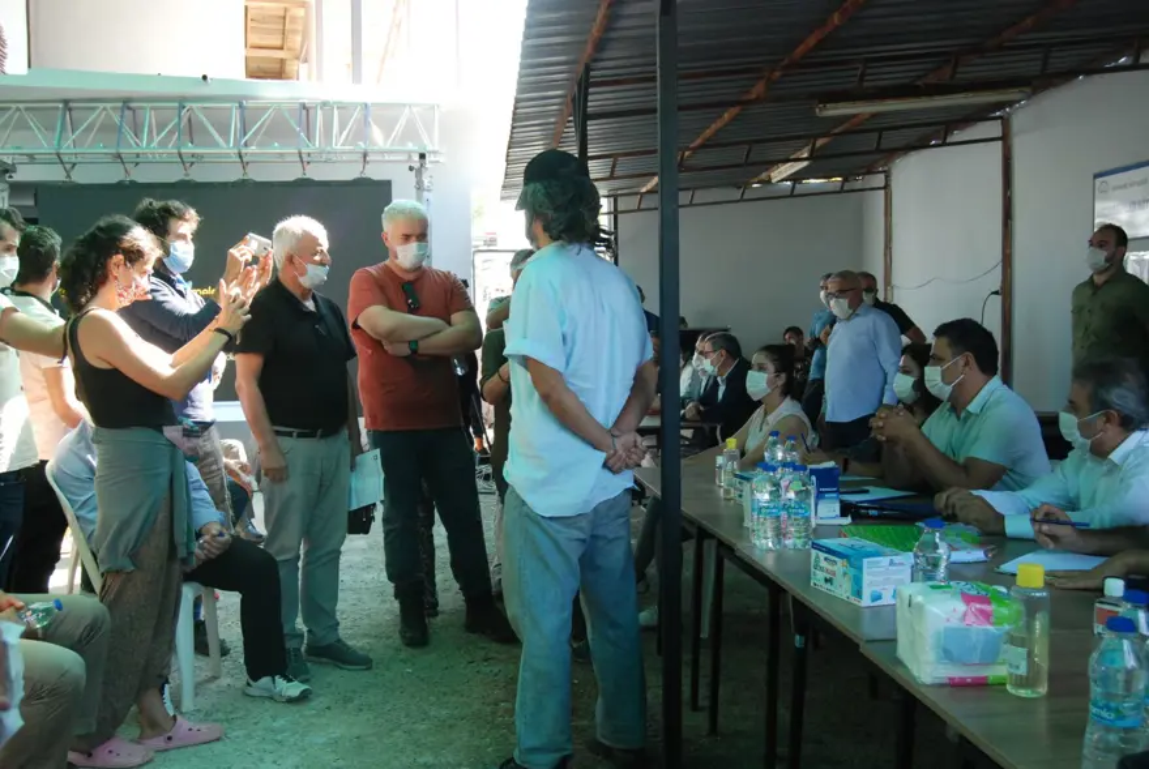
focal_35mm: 34
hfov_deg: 55.1
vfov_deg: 38.5
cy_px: 384
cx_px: 574
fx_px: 1102
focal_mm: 23
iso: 640
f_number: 5.6
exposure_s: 1/125
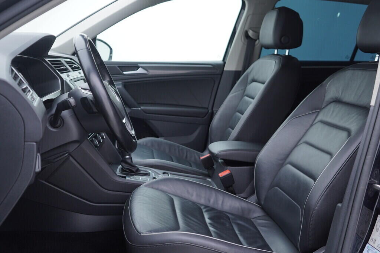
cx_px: 190
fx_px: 380
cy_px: 126
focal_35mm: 36
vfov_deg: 36.9
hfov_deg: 53.1
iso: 160
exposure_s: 1/40
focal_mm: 24
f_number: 2.8
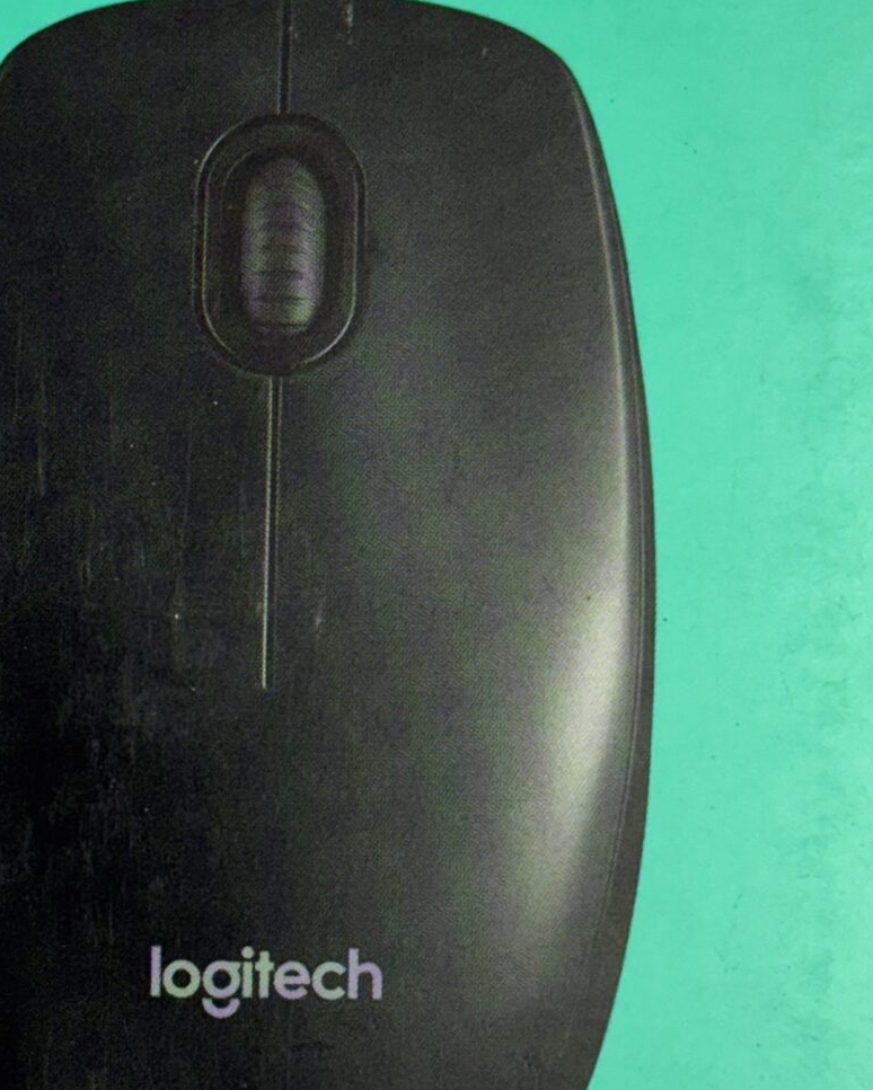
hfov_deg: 12.4
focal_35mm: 124
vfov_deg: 15.5
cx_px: 264
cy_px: 614
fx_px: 4004
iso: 80
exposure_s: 1/100
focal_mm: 6.76
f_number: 1.78
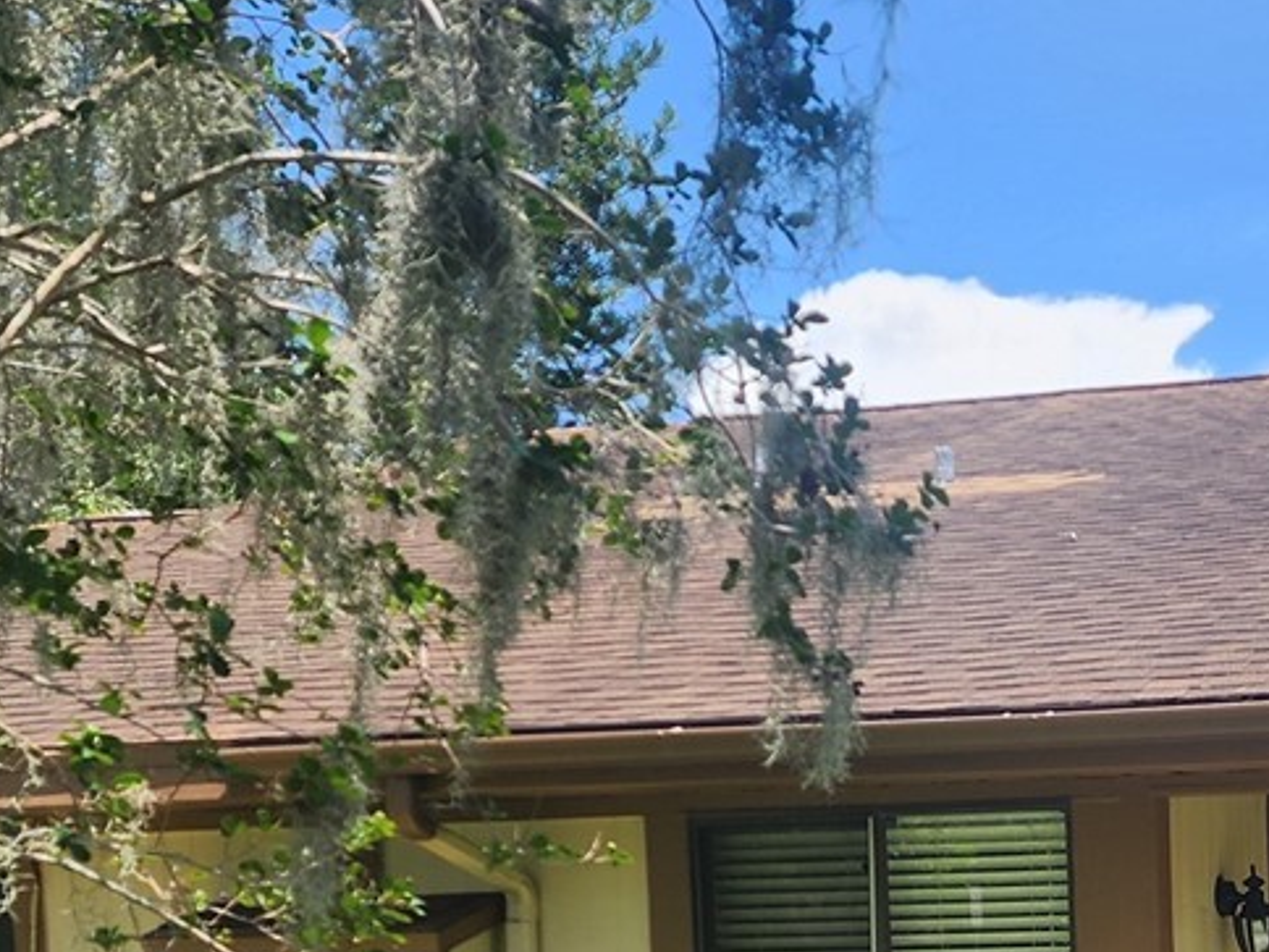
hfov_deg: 24.1
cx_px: 1371
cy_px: 1188
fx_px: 2786
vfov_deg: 18.2
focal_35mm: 76
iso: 12
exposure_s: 1/611
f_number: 1.8
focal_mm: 6.4
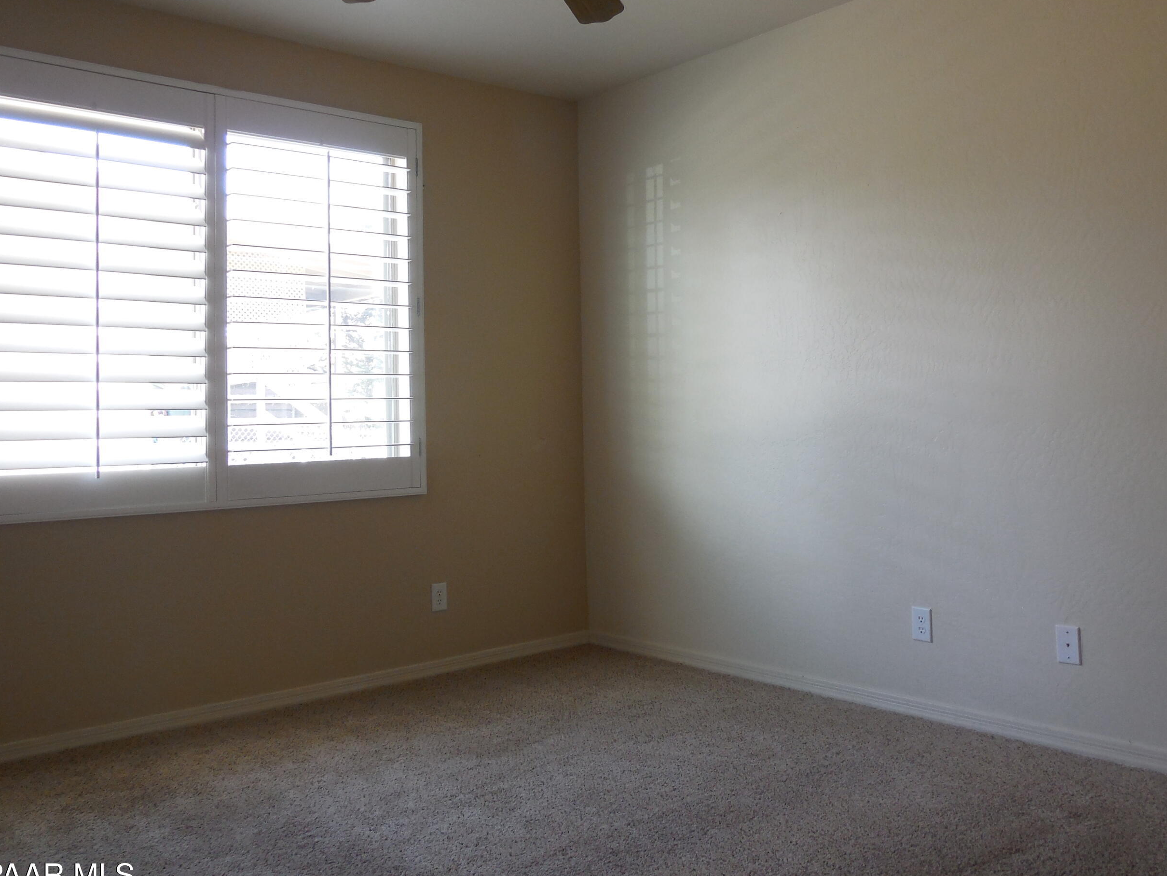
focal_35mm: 31
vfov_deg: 45.4
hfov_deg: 58.3
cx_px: 606
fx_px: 1045
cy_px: 382
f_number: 3.1
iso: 200
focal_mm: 4.5
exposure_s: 1/30
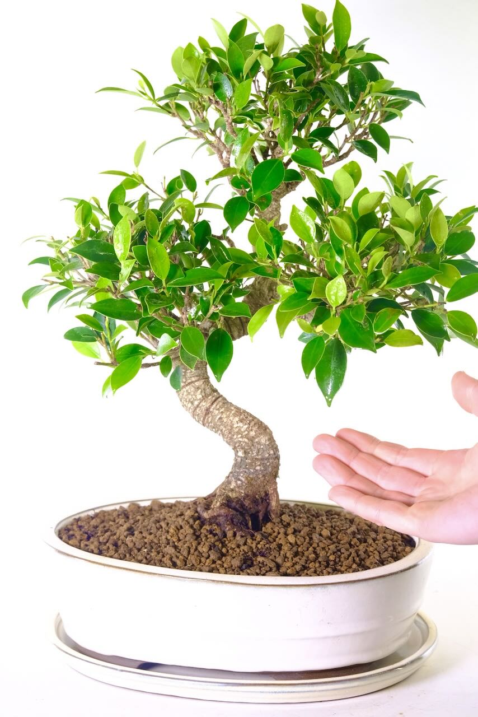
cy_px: 358
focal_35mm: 91
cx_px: 239
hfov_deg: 15.0
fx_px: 1811
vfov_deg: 22.4
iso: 1600
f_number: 8
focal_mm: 60.7
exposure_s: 1/30
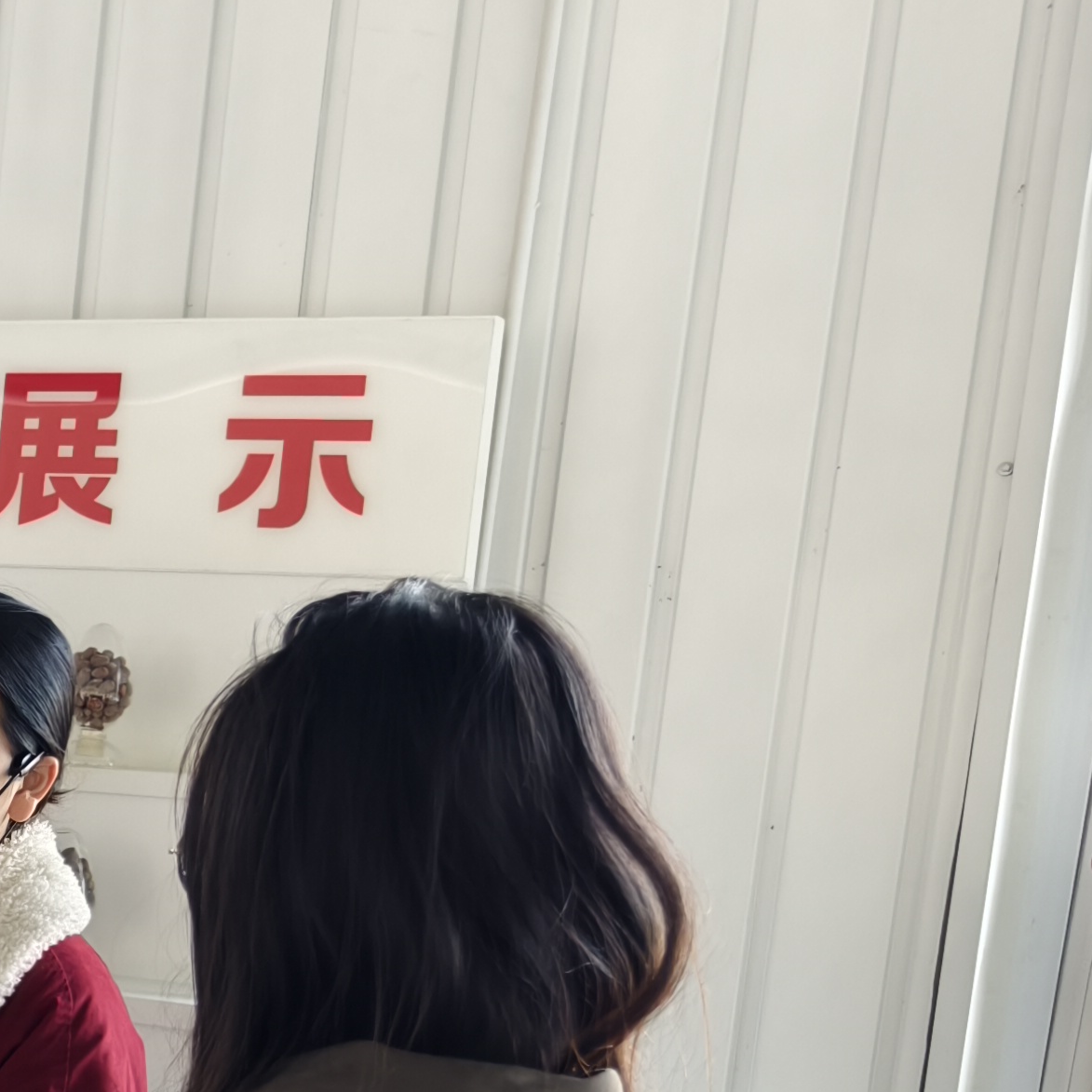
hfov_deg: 20.7
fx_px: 2534
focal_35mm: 71
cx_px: -552
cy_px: 1019
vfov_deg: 23.6
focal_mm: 8.67
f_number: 1.75
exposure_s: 1/100
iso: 307
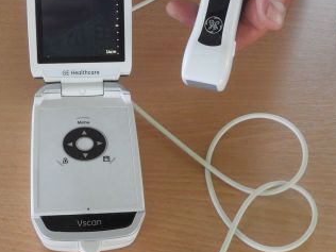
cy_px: 106
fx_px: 738
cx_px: 158
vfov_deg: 19.4
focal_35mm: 76
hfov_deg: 25.7
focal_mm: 7.2
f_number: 3.8
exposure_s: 1/25
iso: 400
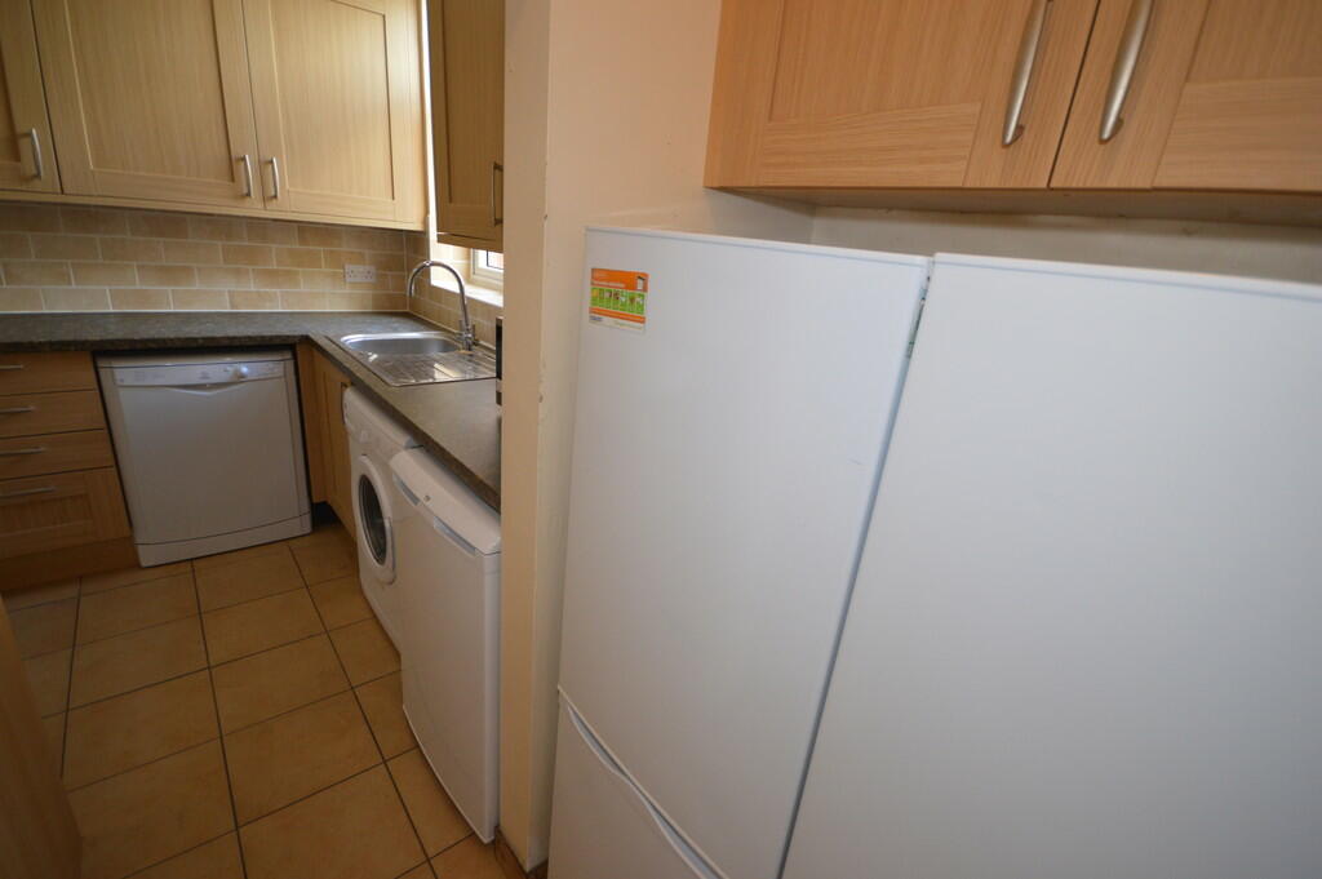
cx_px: 661
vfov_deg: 77.2
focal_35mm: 15
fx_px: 550
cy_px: 440
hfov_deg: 100.4
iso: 500
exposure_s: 1/60
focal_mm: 10
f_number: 4
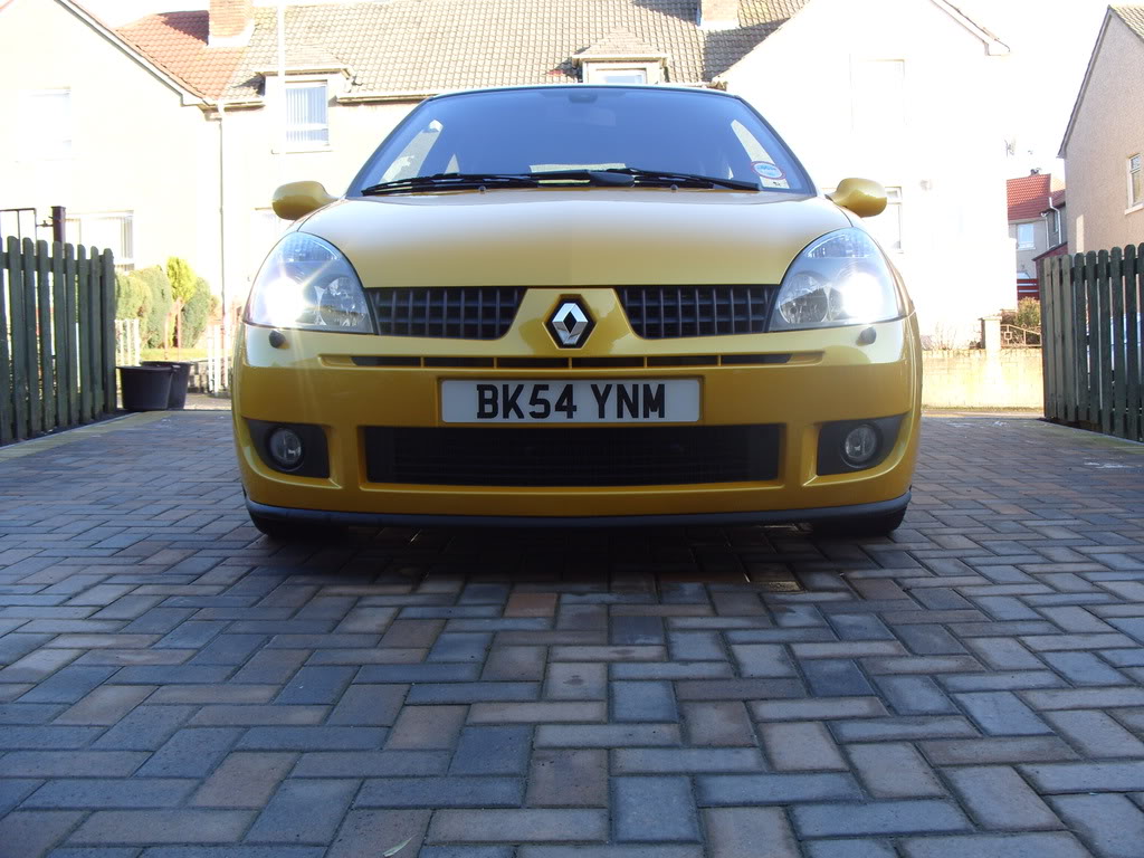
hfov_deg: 52.6
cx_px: 572
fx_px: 1157
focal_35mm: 35
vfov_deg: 40.7
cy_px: 429
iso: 80
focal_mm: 7.8
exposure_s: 1/125
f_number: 3.4
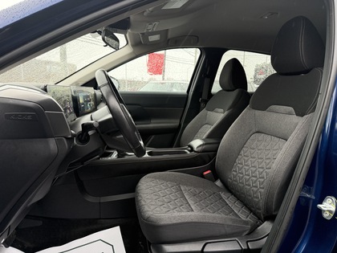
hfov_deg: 71.6
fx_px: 234
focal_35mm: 24
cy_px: 126
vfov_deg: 56.8
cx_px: 168
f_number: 1.78
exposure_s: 1/97
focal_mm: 6.76
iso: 200
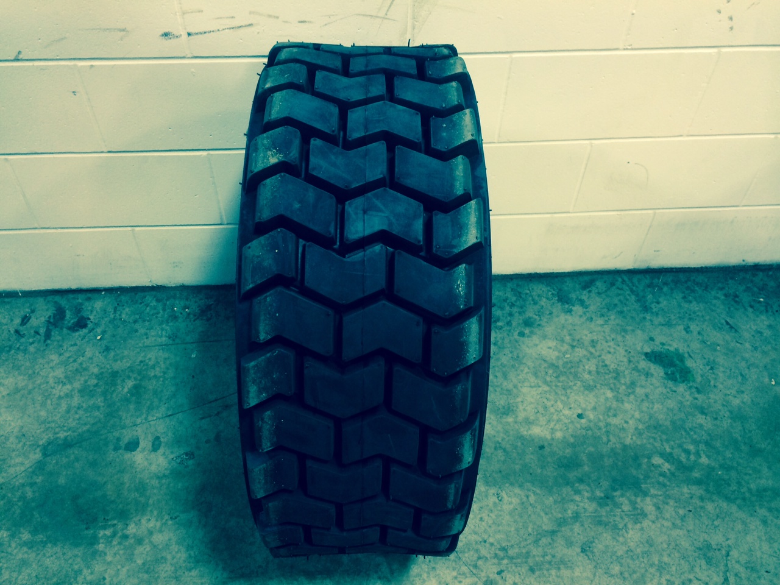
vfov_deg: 46.8
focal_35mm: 30
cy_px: 292
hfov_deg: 60.0
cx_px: 390
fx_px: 676
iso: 160
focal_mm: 4.12
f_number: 2.2
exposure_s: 1/30
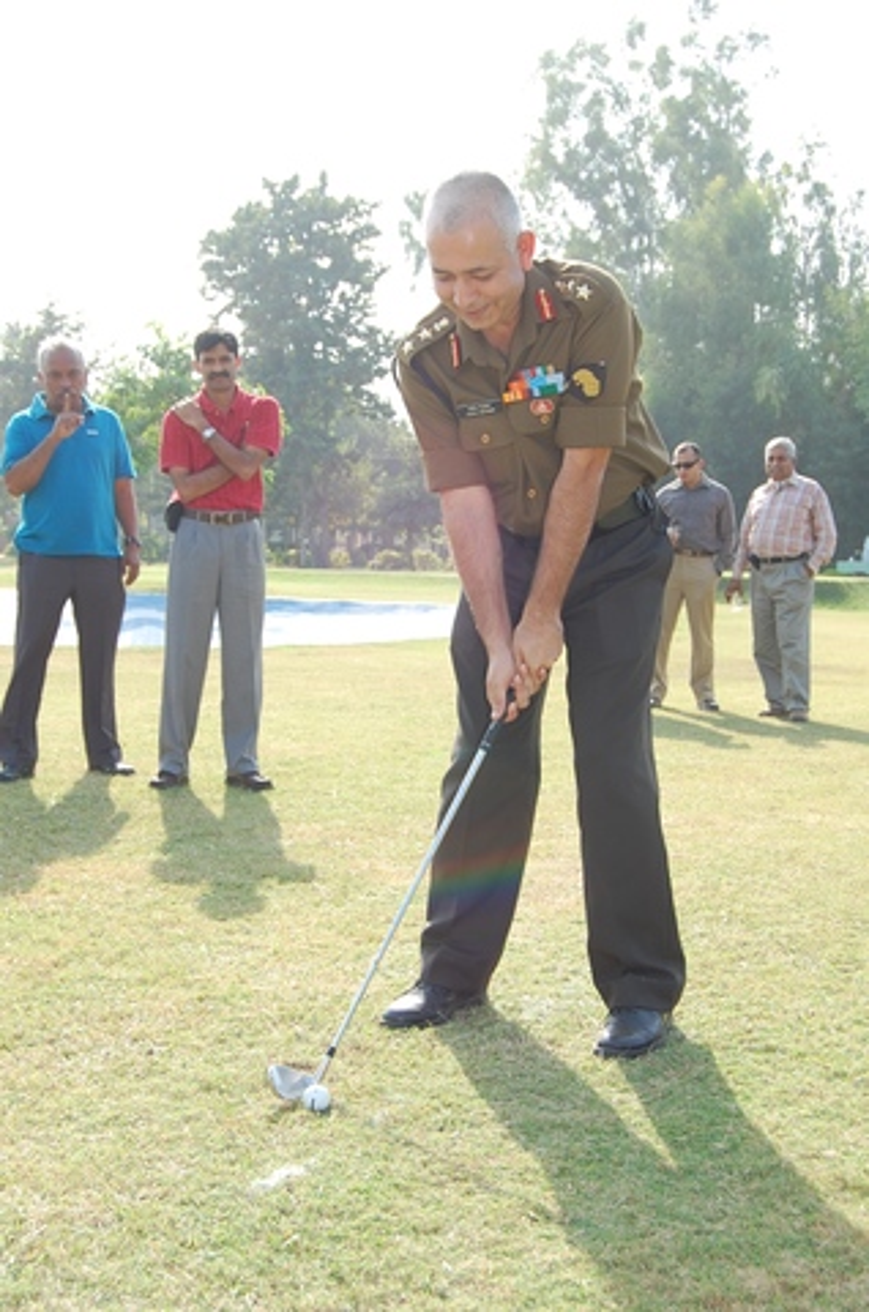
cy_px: 656
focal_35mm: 46
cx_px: 434
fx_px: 1691
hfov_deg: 28.8
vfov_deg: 42.4
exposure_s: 1/125
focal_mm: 31
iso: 200
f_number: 8
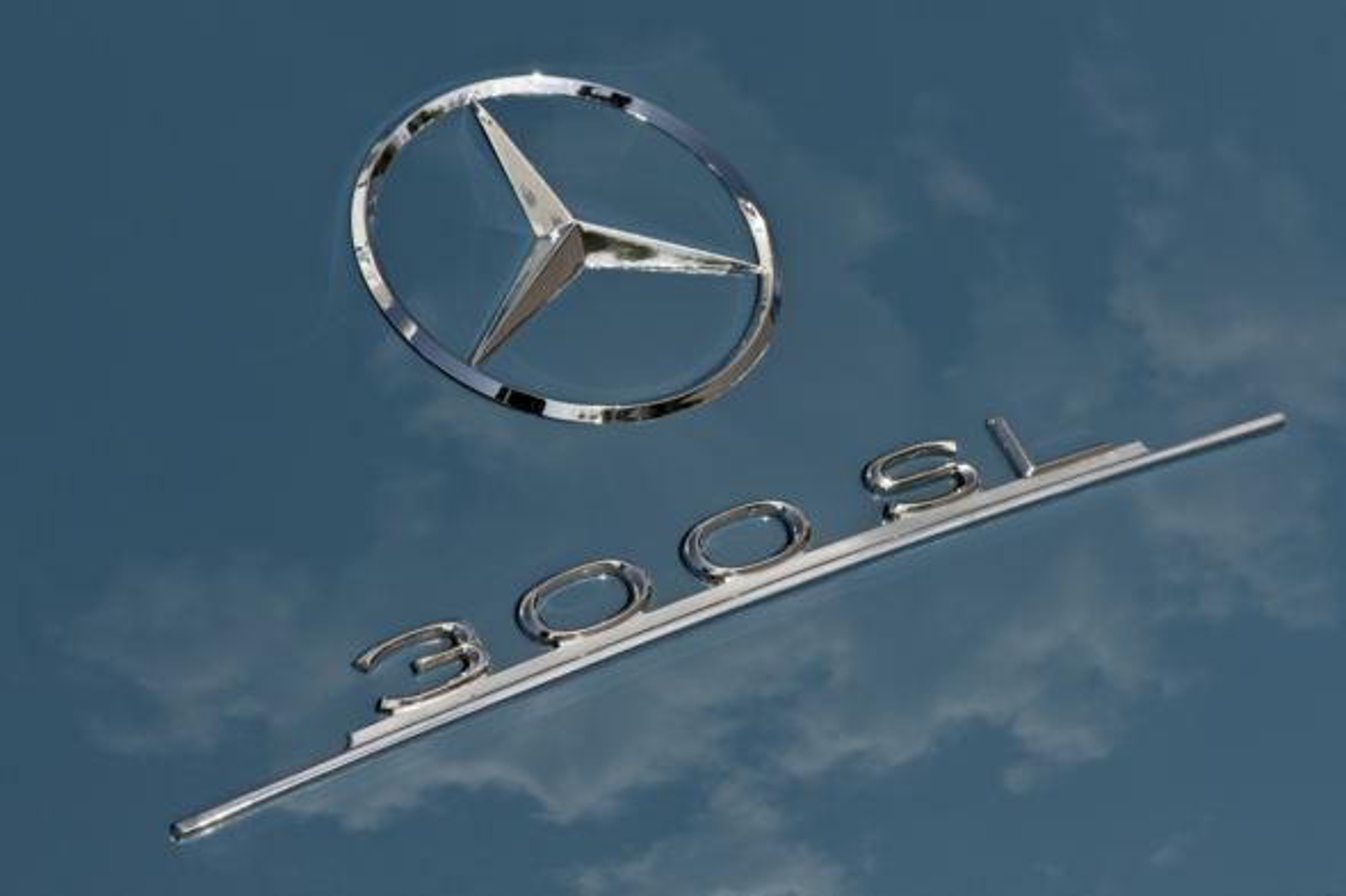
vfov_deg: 13.0
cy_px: 448
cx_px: 673
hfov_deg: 19.5
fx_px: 3925
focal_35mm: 105
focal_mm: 105
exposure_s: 1/125
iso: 100
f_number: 16
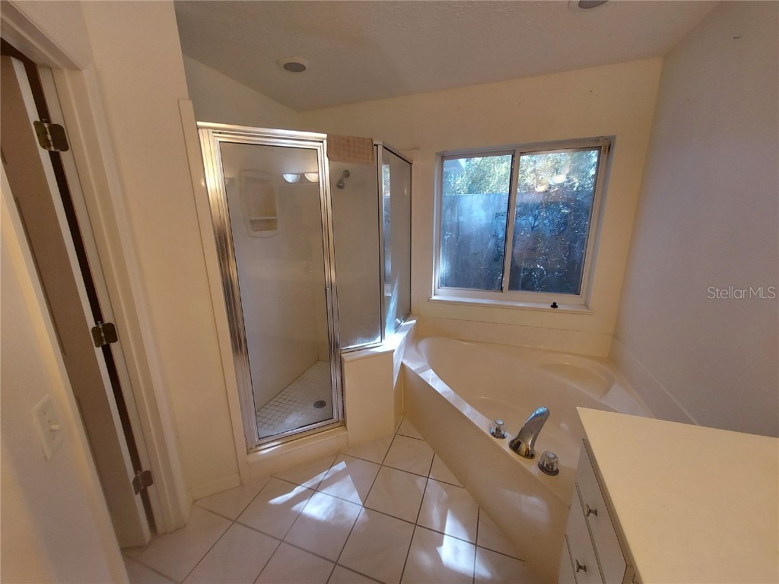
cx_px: 390
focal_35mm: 13
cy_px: 292
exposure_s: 1/60
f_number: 2.2
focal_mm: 1.74
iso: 100
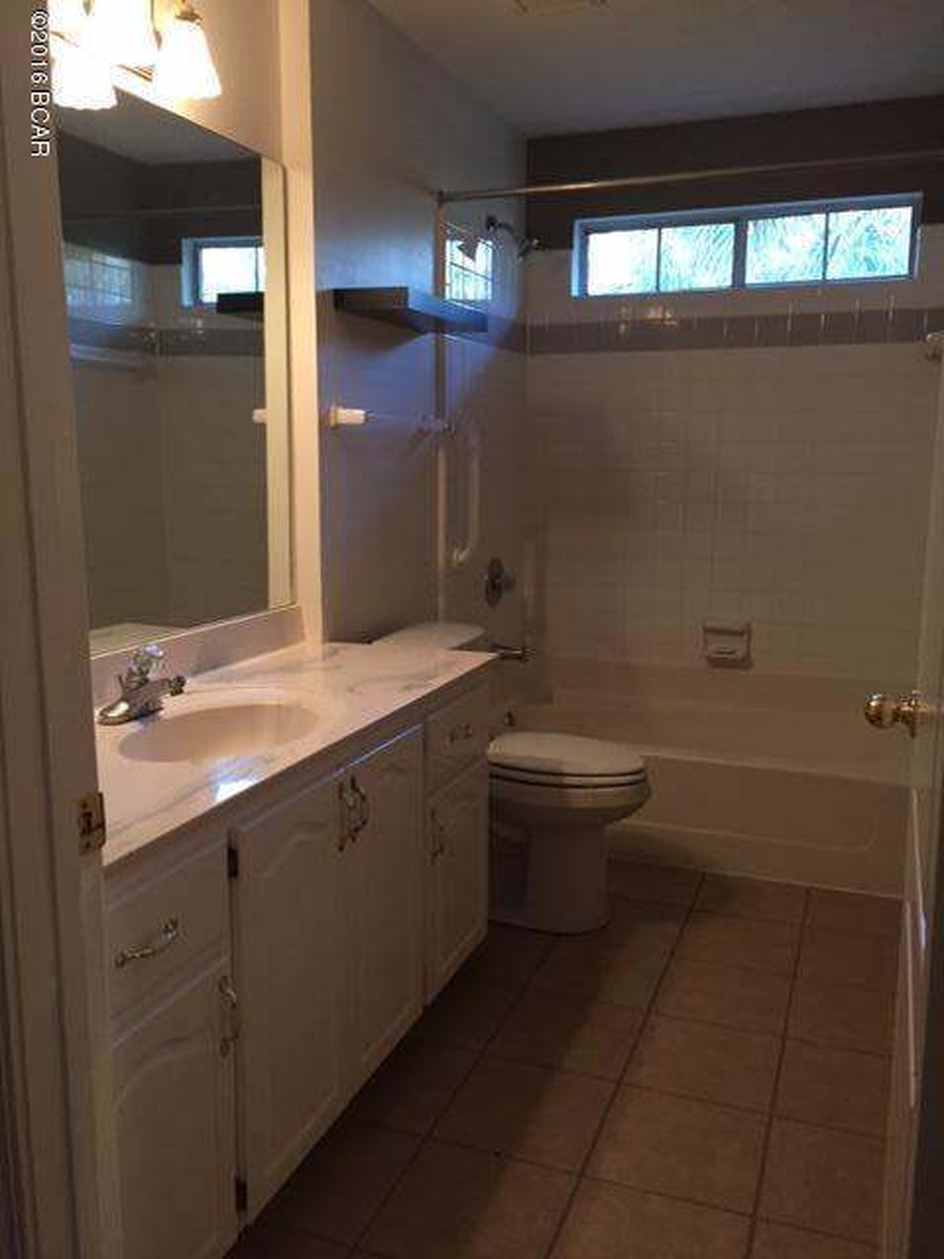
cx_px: 472
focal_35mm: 29
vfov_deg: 61.7
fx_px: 1054
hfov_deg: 48.2
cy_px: 630
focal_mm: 4.15
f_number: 2.2
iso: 125
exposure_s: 1/30
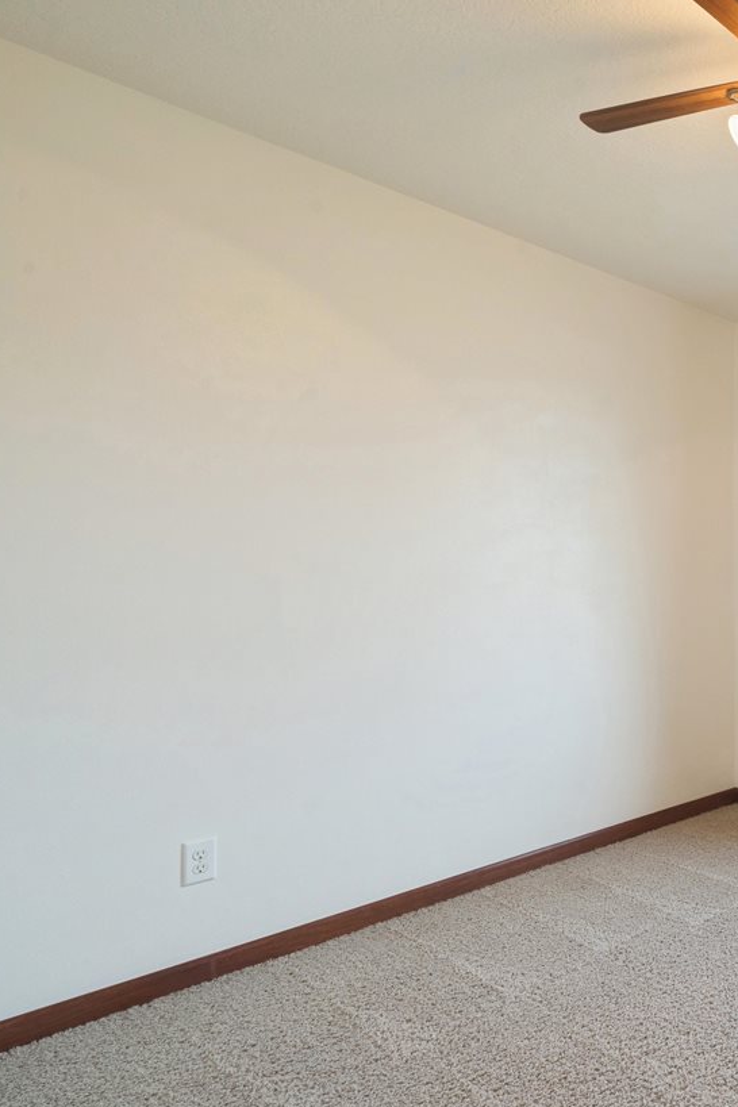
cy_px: 544
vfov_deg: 71.5
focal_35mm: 25
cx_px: 827
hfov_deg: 40.5
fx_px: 769
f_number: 10
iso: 400
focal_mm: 16
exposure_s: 1/5
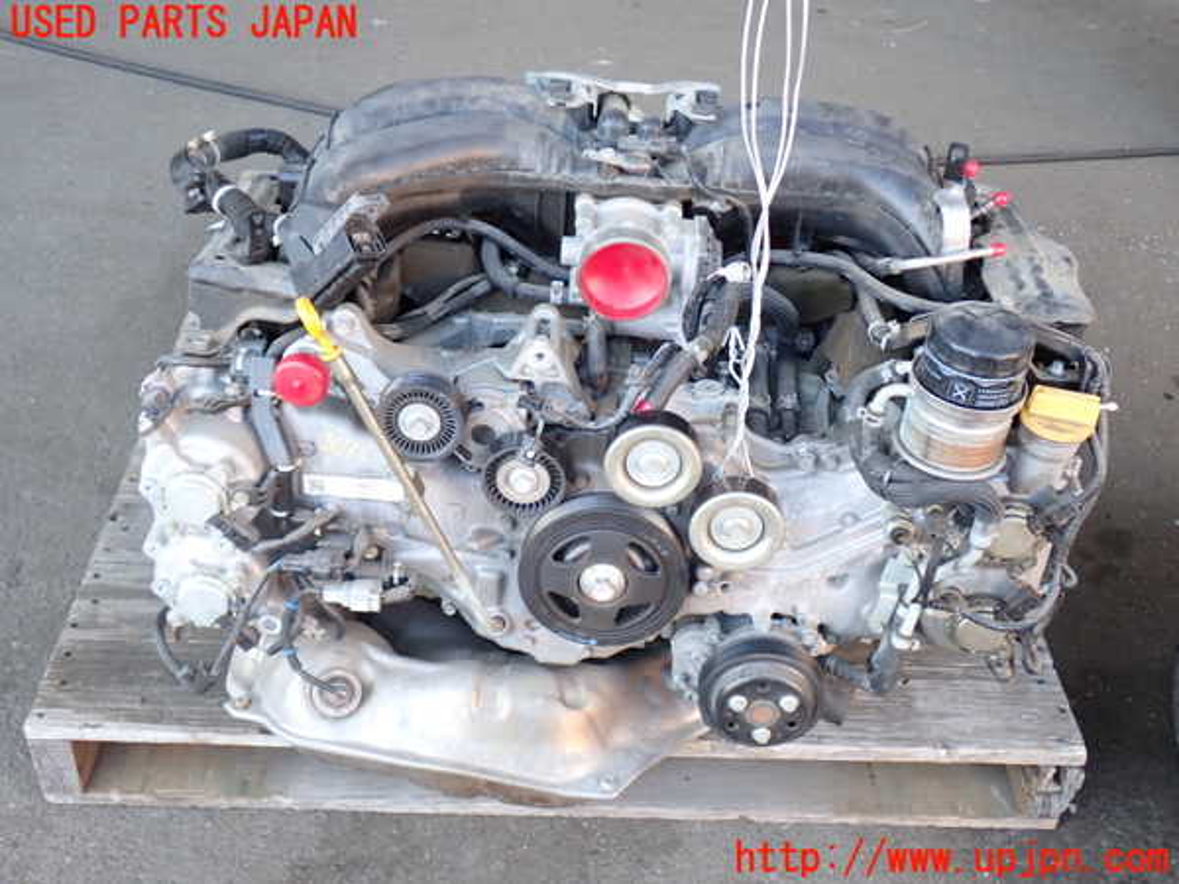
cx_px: 590
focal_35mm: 38
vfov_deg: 37.7
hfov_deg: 49.0
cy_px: 442
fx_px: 1294
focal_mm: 6.83
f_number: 2.7
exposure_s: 1/60
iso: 200
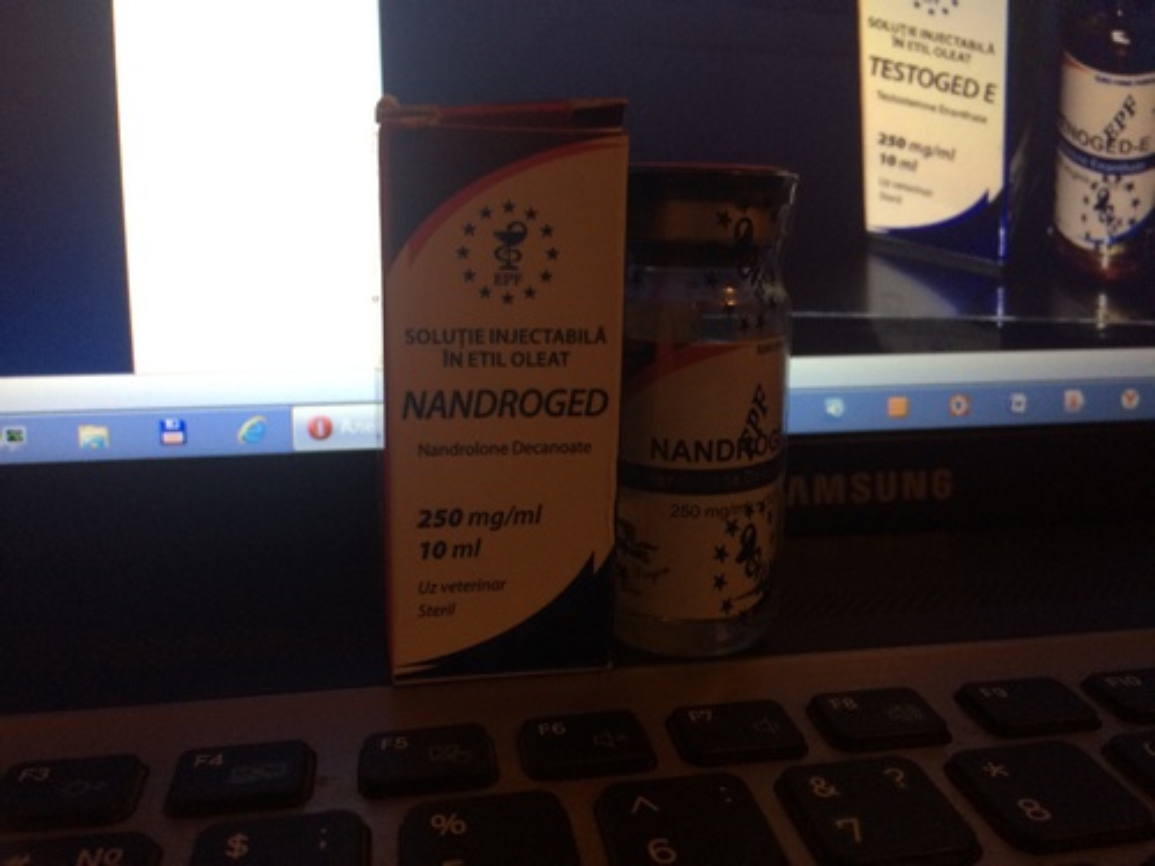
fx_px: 968
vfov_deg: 48.2
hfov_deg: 61.7
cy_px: 433
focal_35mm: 29
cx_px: 578
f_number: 2.2
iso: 160
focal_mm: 4.15
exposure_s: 1/33
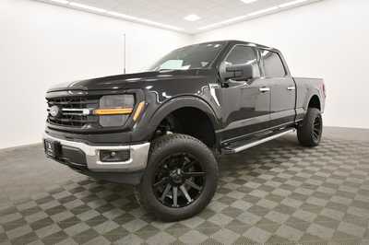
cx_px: 184
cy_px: 122
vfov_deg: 59.4
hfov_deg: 81.3
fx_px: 215
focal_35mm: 21
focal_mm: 14
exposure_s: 1/125
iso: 1000
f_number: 5
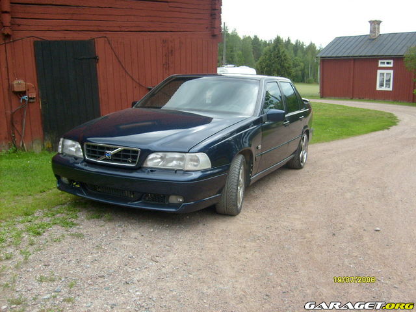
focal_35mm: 35
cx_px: 208
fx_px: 421
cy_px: 156
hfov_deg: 52.6
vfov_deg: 40.7
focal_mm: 5.8
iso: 80
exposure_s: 1/90
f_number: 7.1
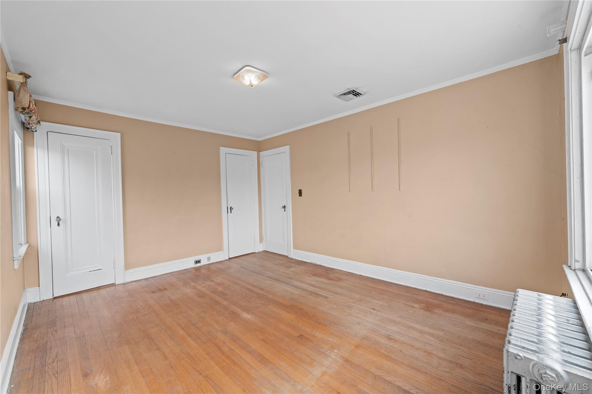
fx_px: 230
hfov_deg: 104.3
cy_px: 197
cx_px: 296
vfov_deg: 81.2
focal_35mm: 14
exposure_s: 1/6
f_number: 10
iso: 250
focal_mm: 14
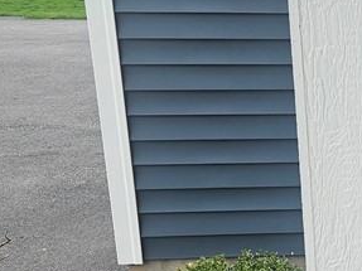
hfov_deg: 20.2
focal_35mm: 82
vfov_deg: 18.0
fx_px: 857
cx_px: 559
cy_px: 146
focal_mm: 5.4
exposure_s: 1/399
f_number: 1.8
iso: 25
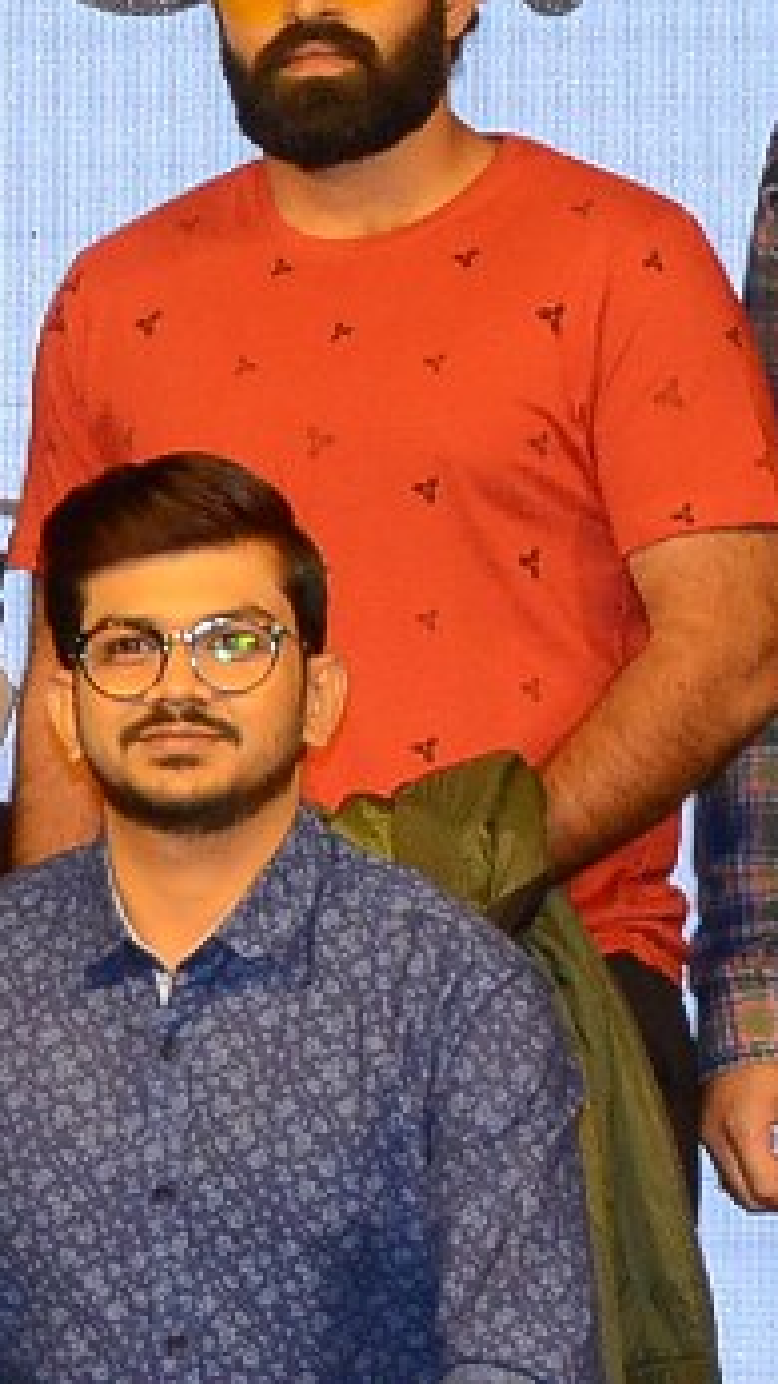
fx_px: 17360
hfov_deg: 2.6
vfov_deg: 4.6
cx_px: -565
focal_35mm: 473
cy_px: 726
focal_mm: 66
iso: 1600
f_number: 9
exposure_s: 1/125
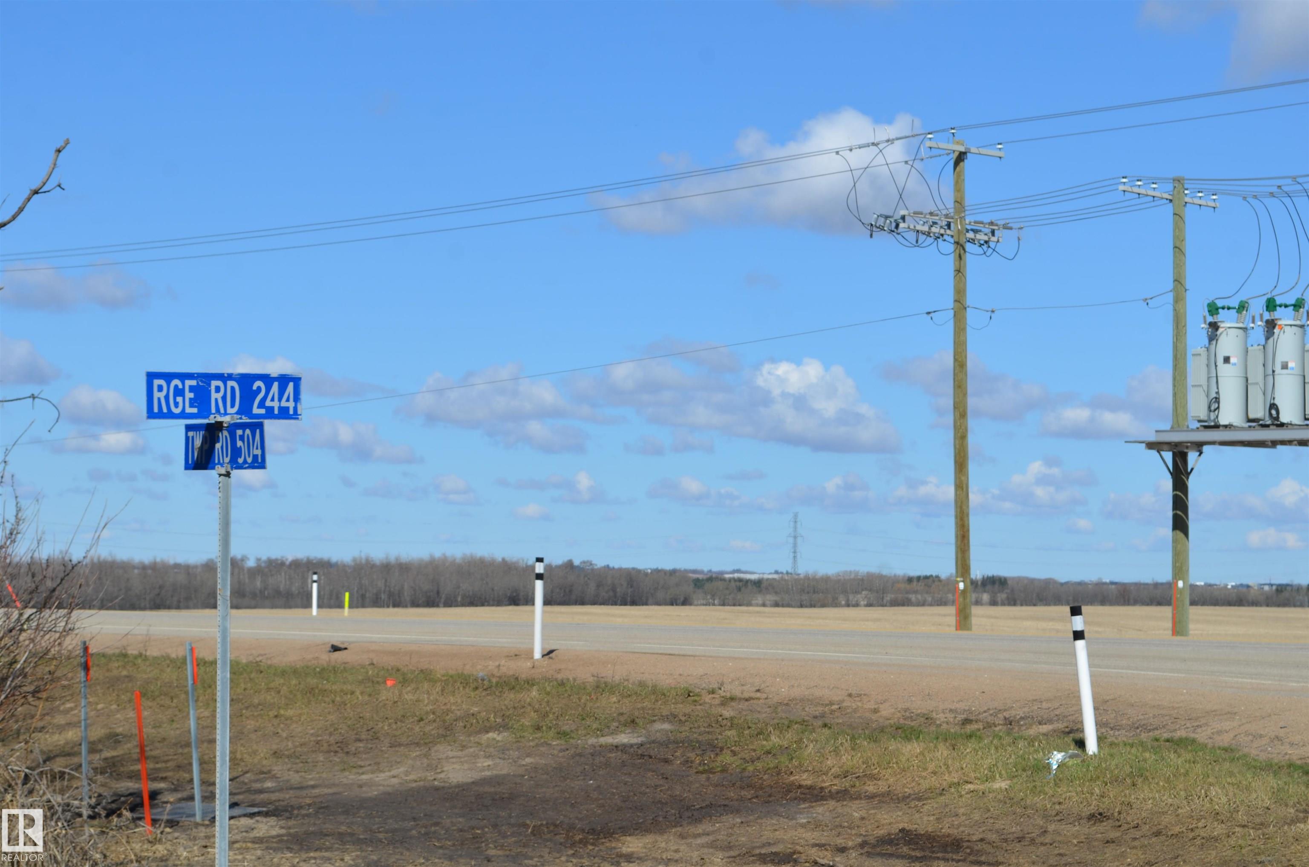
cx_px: 654
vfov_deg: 16.5
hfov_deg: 24.7
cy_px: 434
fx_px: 2993
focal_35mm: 82
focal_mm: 55
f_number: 9
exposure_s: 1/320
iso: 100
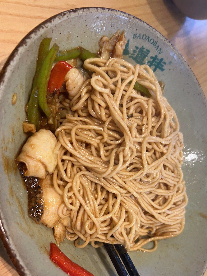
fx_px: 470
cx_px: 104
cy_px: 138
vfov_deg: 32.7
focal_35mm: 59
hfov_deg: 24.8
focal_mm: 5.7
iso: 80
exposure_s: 1/50
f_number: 1.5
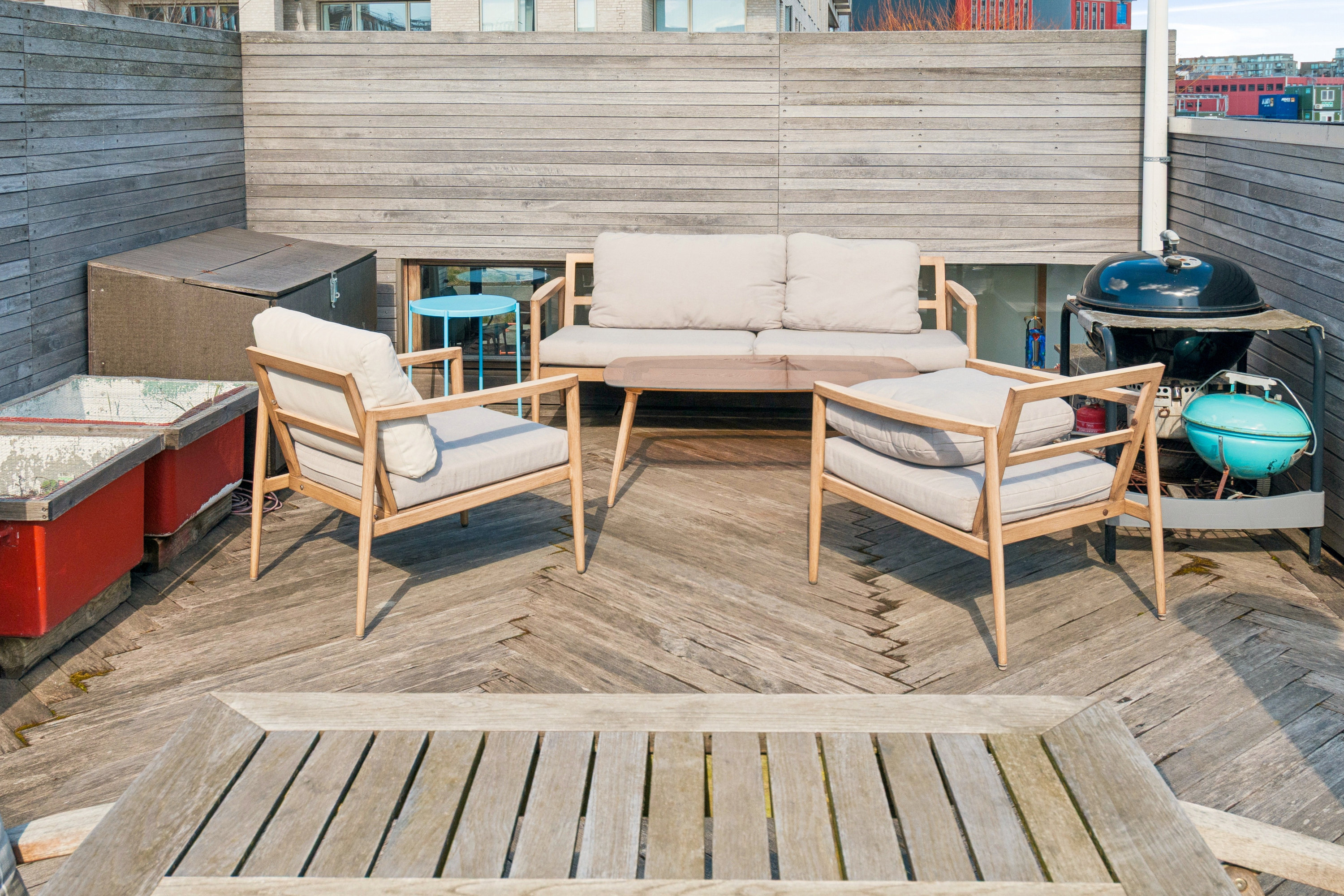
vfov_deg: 36.9
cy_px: 448
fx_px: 1344
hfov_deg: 53.1
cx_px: 672
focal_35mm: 36
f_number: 9
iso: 200
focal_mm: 24
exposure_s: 1/320
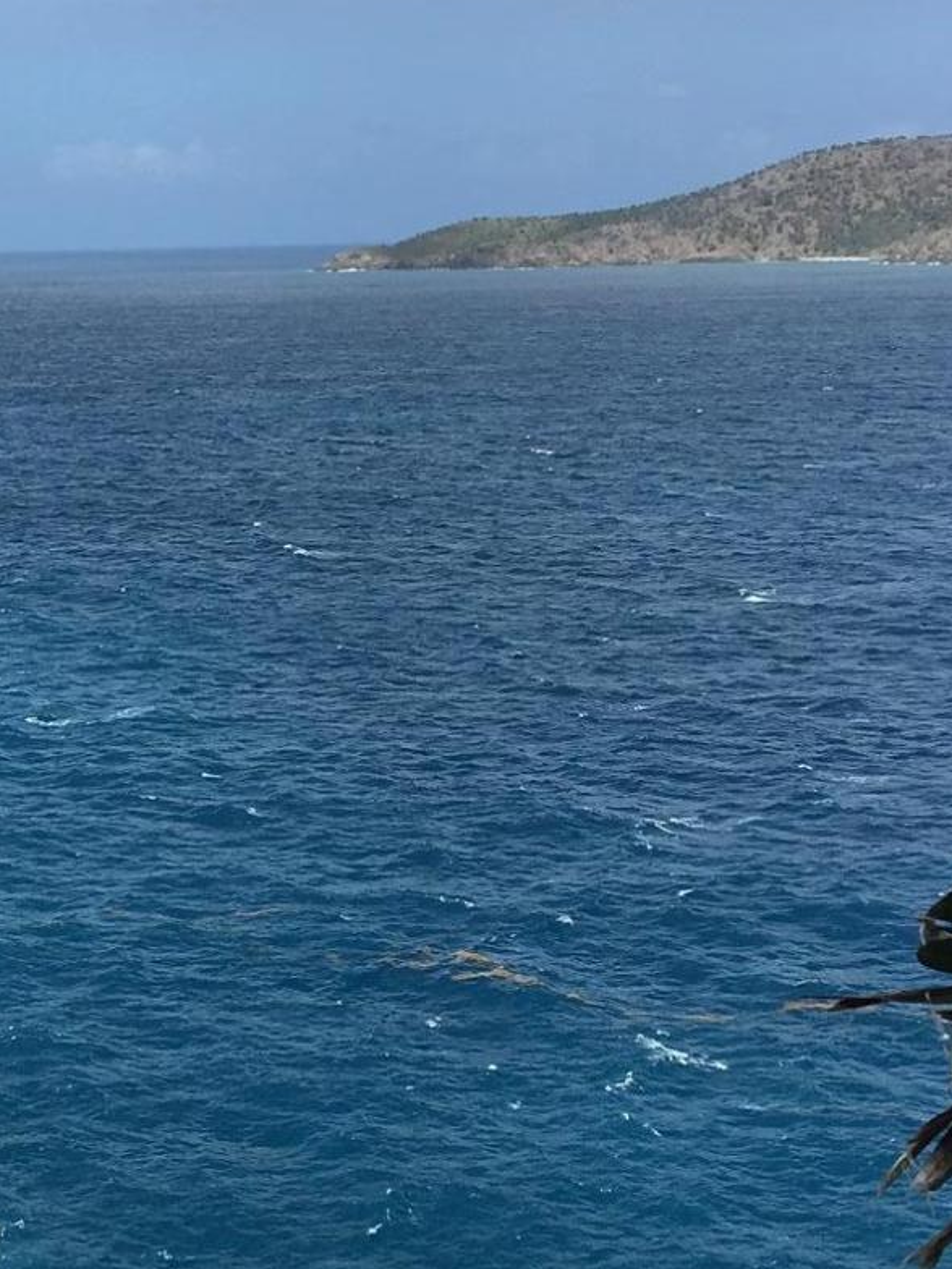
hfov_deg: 19.7
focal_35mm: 74
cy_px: 751
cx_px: 215
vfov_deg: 26.3
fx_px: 2714
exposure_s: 1/2024
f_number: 2.2
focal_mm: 4.15
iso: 25
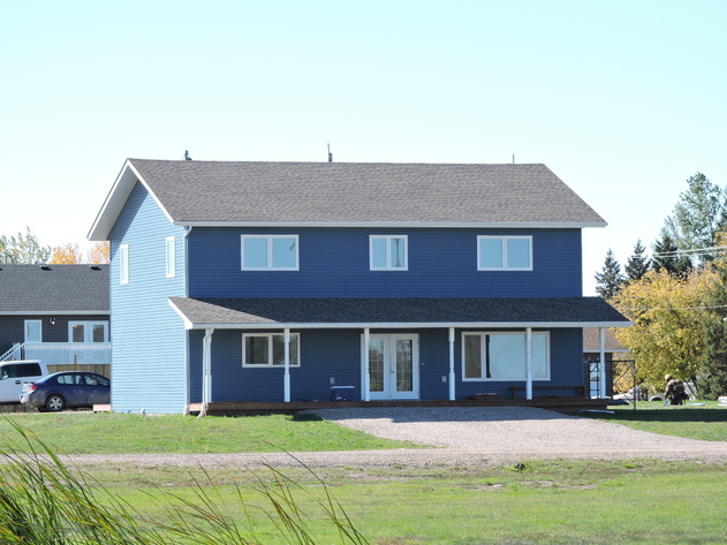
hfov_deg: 11.6
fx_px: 3570
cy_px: 272
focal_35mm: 170
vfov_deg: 8.7
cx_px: 364
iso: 100
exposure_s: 1/200
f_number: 5.2
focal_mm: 30.5
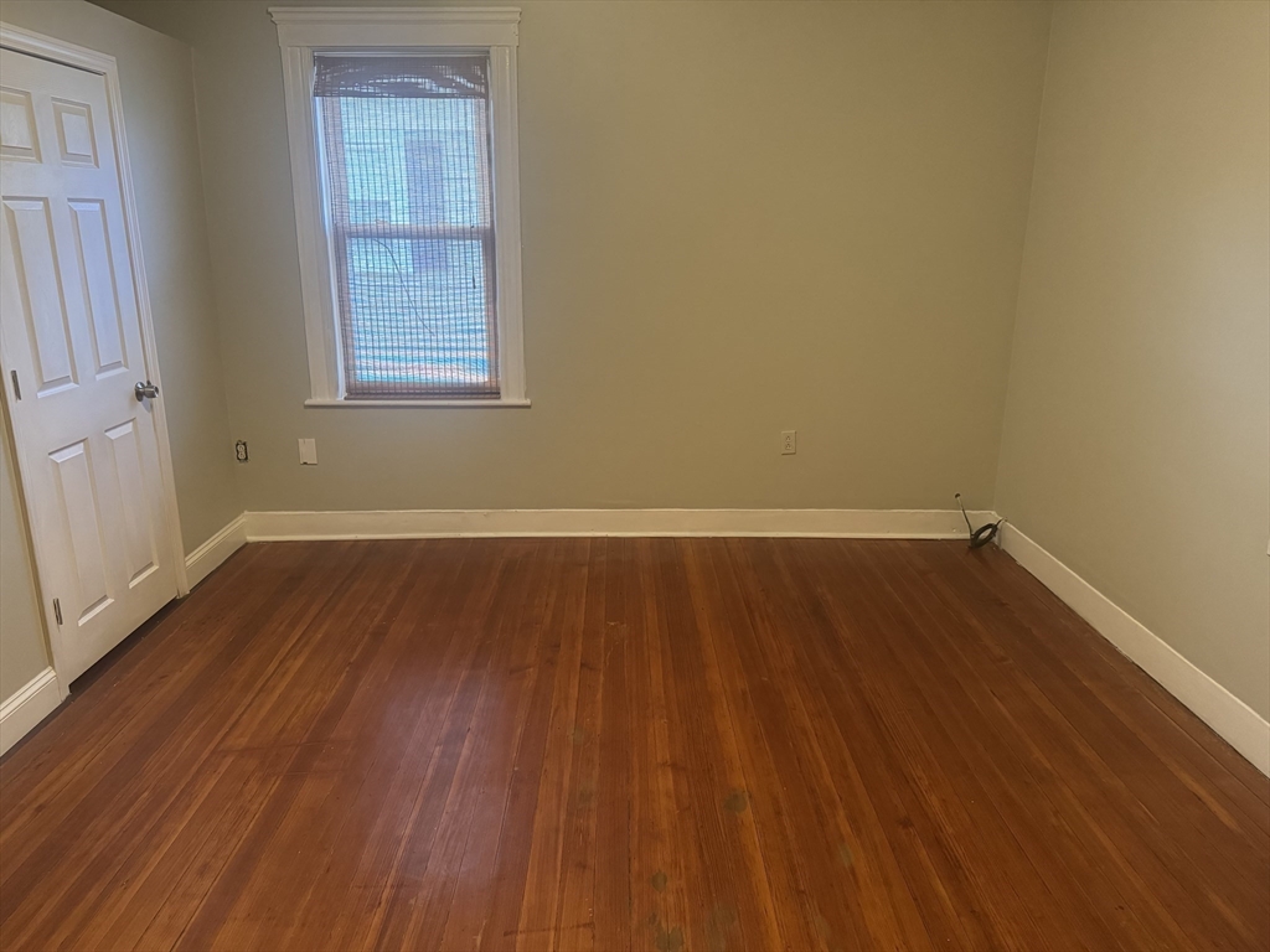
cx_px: 635
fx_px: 881
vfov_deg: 56.8
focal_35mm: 24
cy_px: 476
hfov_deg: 71.6
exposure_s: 1/60
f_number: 1.78
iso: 800
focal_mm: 6.76
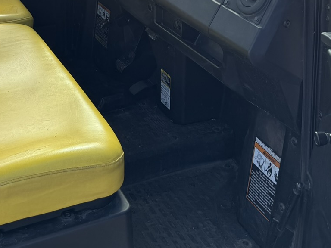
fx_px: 612
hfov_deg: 30.2
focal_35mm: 64
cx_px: 125
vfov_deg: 20.9
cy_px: -73
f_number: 1.78
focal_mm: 6.76
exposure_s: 1/1042
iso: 80
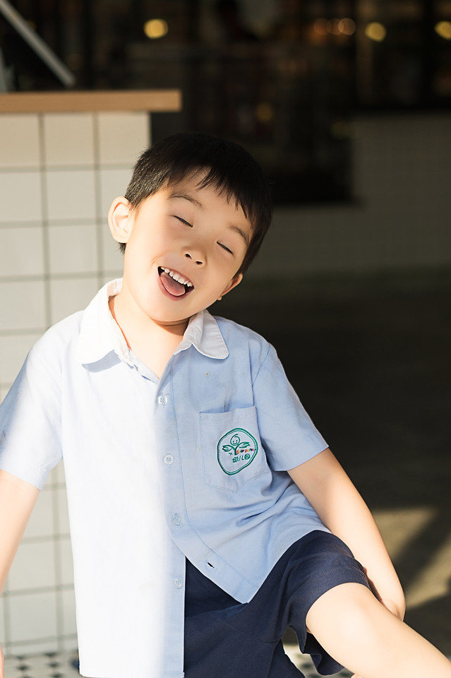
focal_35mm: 75
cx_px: 226
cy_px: 339
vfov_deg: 27.0
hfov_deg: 18.2
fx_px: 1411
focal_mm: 50
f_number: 2.2
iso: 100
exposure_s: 1/640
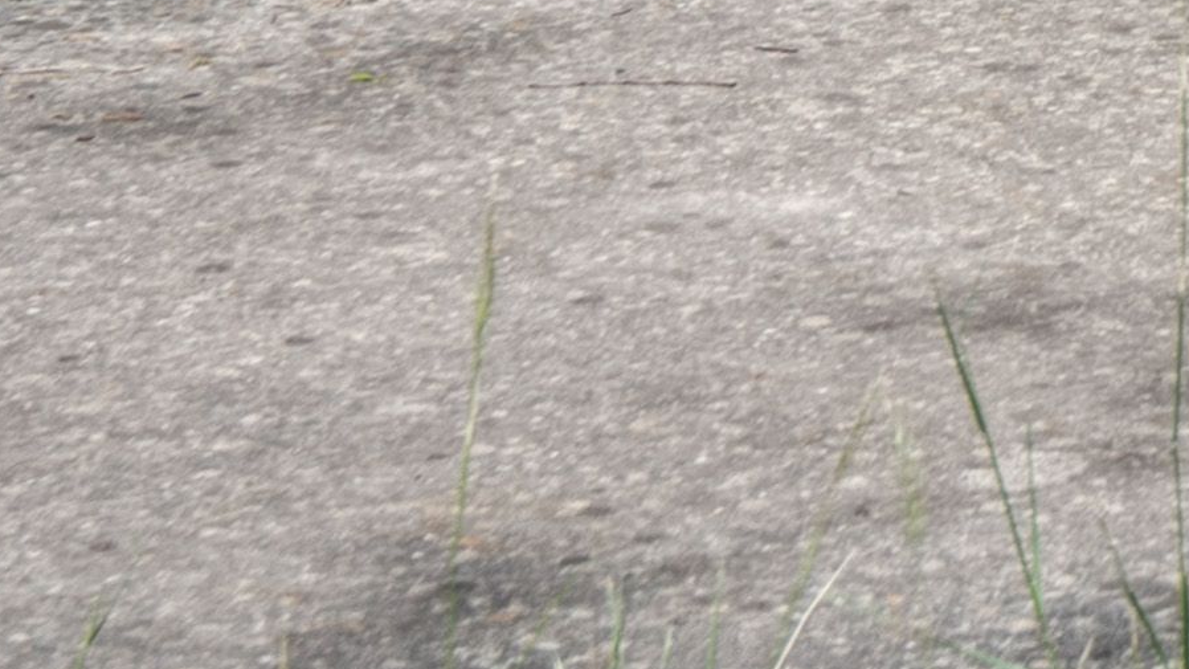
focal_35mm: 203
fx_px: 6400
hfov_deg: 9.4
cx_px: 2876
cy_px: -1674
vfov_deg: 5.4
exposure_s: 1/400
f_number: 7.1
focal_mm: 29
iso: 100
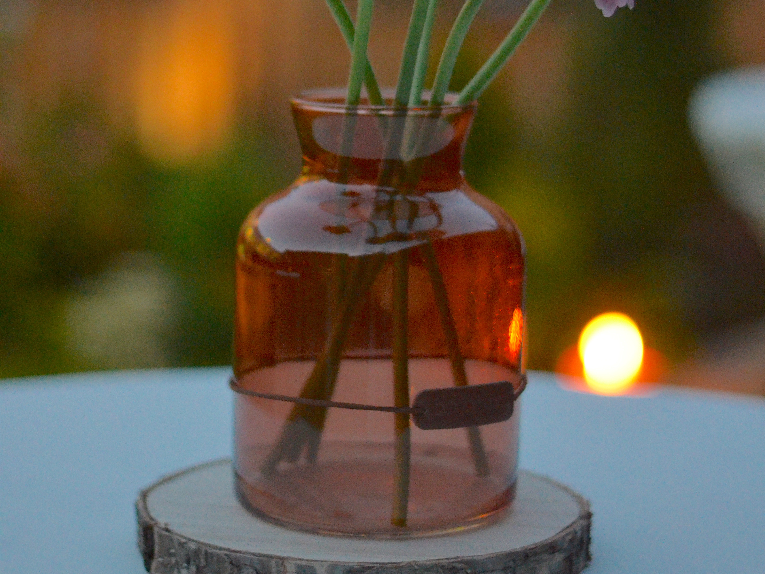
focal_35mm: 109
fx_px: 2409
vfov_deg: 13.5
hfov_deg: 18.0
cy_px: 69
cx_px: 383
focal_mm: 50
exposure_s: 1/250
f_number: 1.8
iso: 3200
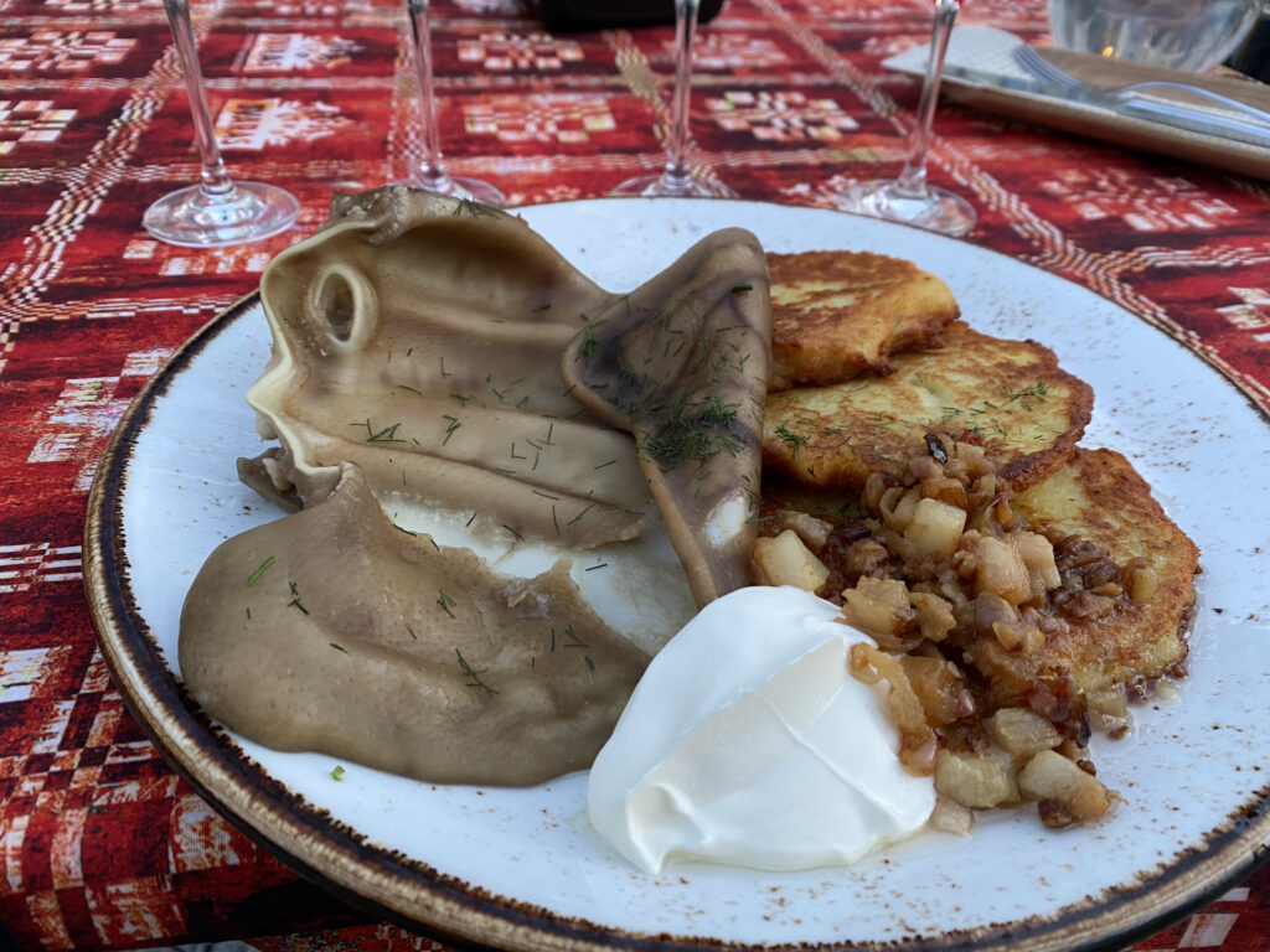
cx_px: 635
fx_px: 954
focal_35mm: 26
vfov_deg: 53.1
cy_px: 476
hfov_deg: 67.3
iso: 125
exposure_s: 1/93
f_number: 1.8
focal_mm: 4.25
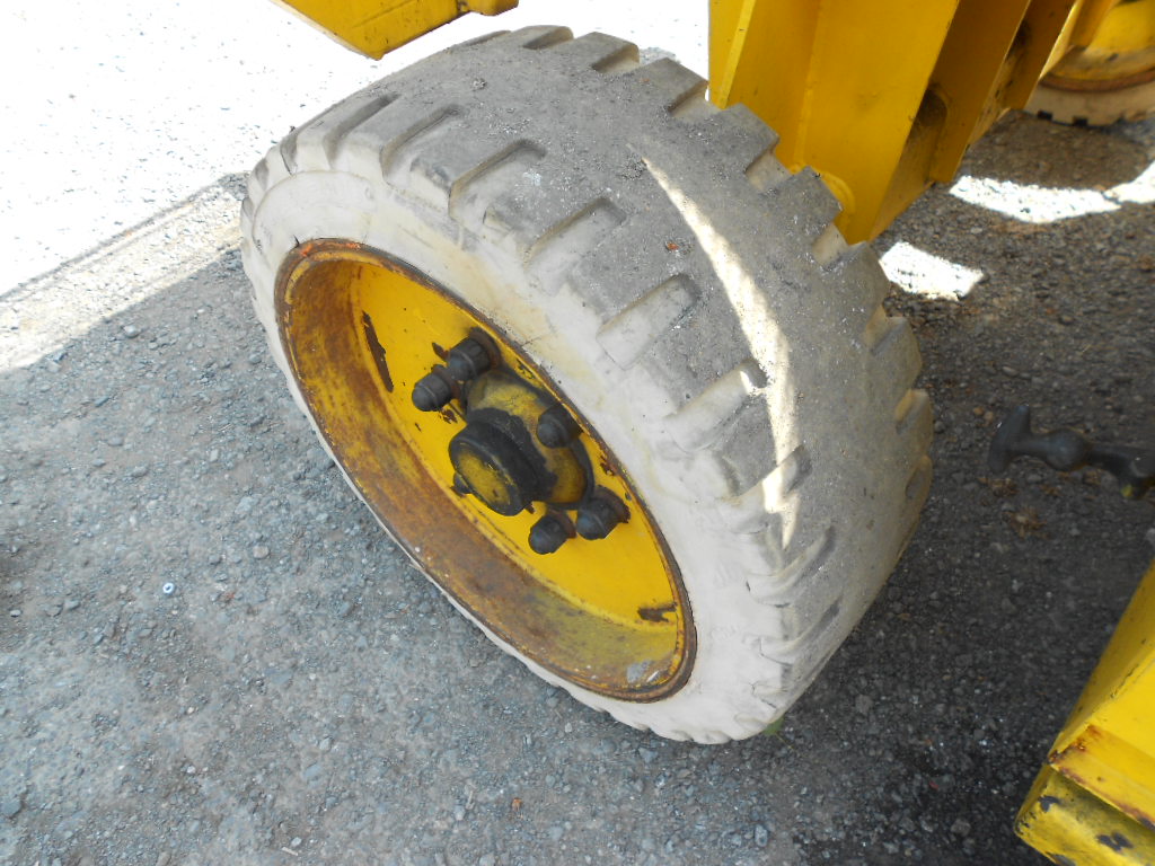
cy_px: 433
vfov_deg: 53.1
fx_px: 868
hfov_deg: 67.3
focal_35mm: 26
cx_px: 578
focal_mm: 4.6
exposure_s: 1/100
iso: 80
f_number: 3.2
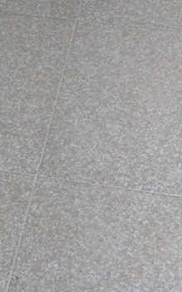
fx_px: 930
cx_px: 21
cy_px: -73
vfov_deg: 16.9
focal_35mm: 117
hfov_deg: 11.1
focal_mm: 8
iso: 100
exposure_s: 1/60
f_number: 2.8
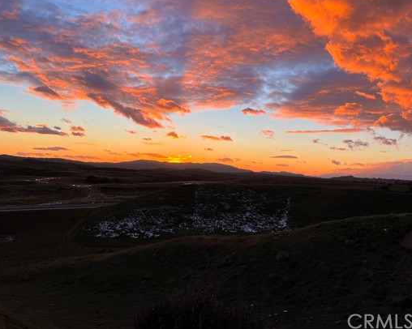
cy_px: 139
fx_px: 390
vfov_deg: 45.6
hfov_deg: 55.3
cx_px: 243
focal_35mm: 32
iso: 50
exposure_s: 1/611
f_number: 1.5
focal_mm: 5.7
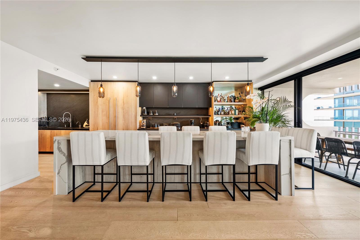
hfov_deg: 112.6
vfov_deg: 90.1
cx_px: 180
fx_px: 120
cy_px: 120
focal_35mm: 12
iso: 400
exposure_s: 1/10
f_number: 8
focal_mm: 12
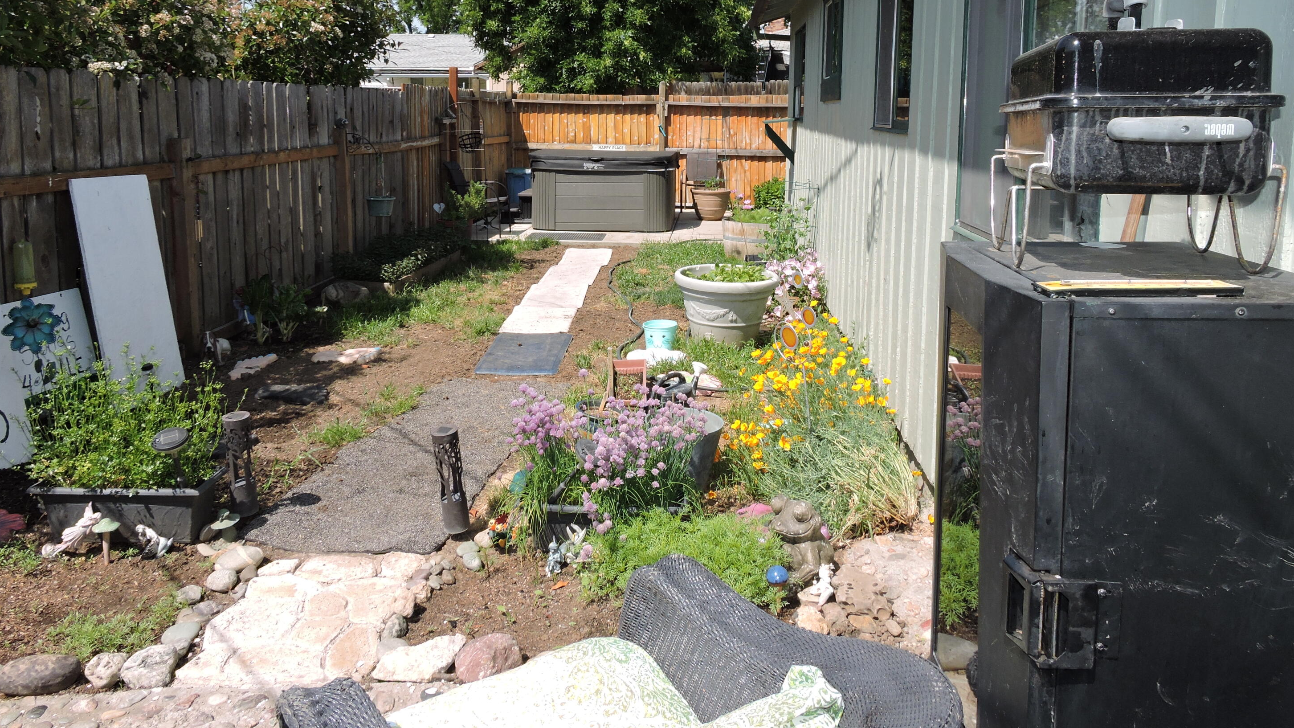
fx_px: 926
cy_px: 231
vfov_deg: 42.2
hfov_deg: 69.9
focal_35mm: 27
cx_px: 648
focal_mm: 4.3
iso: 100
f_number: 3.3
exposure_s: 1/800
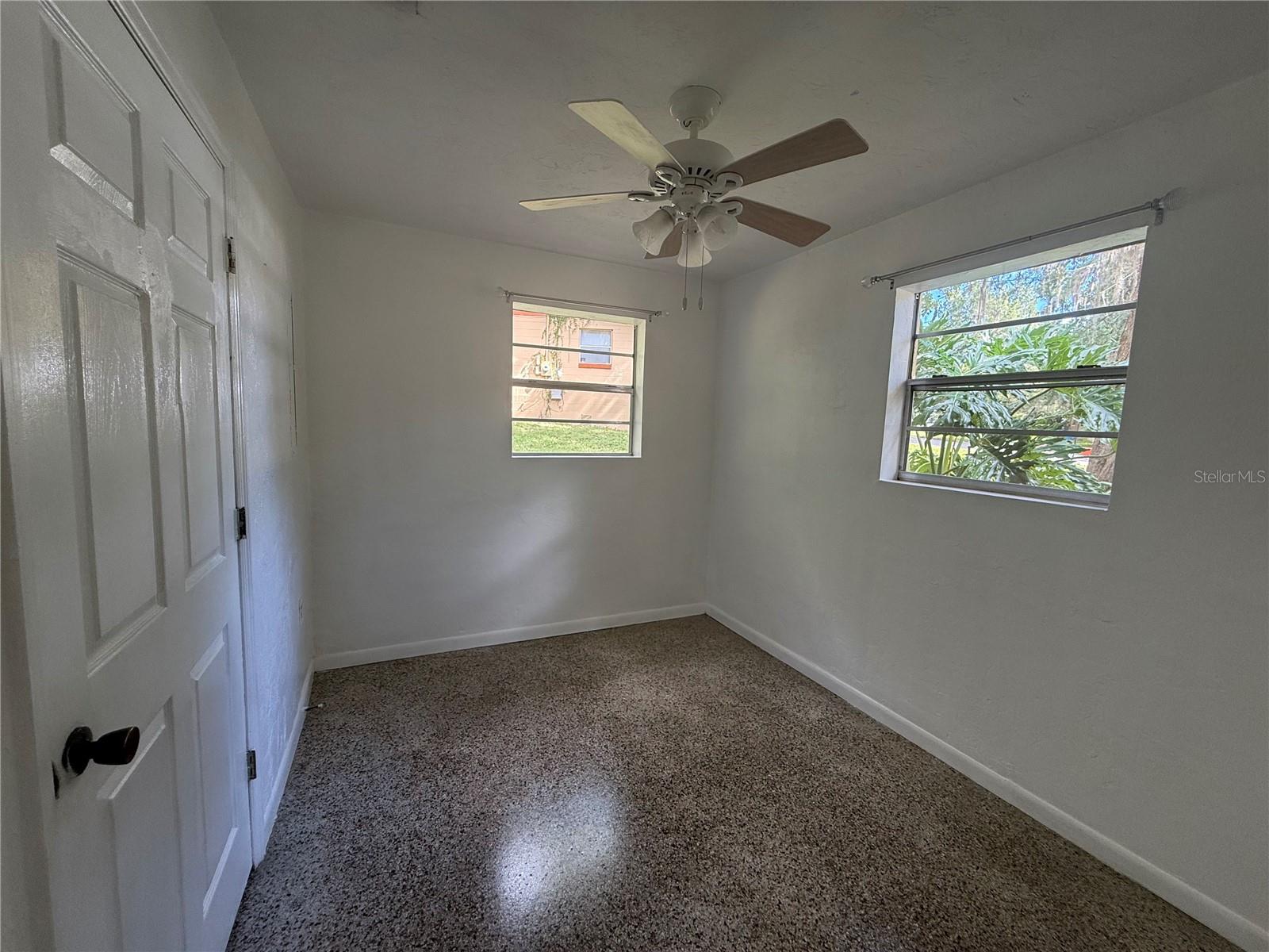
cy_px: 476
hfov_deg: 102.1
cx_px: 634
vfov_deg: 85.7
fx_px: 513
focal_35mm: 14
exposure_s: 1/99
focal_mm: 2.22
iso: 100
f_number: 2.2
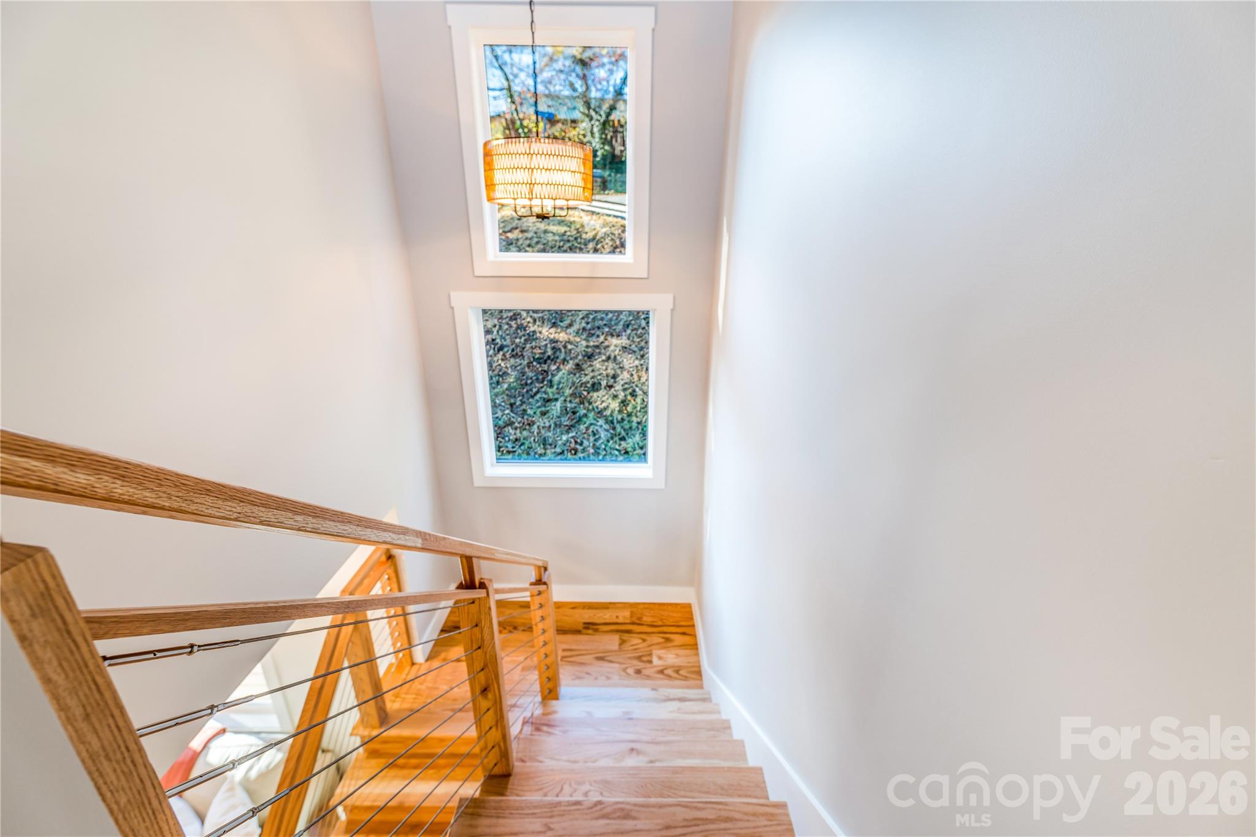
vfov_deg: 81.2
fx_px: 488
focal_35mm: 14
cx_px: 628
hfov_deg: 104.3
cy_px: 418
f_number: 4.5
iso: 100
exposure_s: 1/100
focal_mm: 14
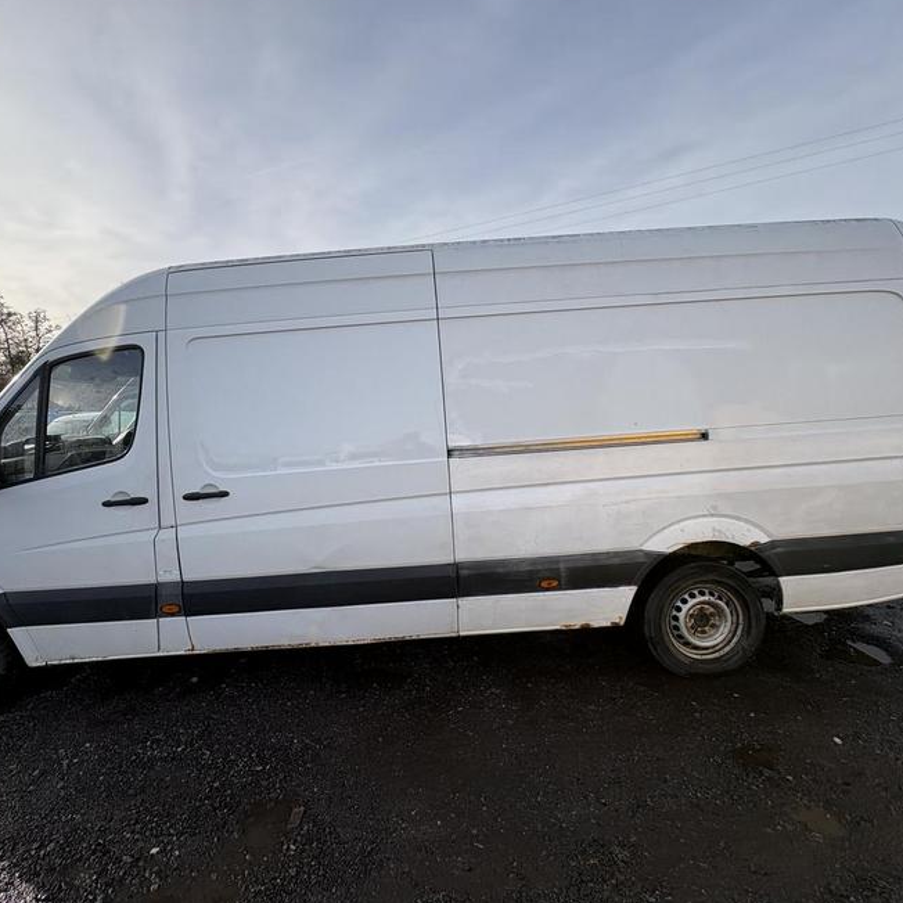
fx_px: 502
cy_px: 445
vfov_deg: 84.0
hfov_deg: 83.7
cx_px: 403
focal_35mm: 17
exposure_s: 1/1078
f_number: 2.2
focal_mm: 2.22
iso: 40
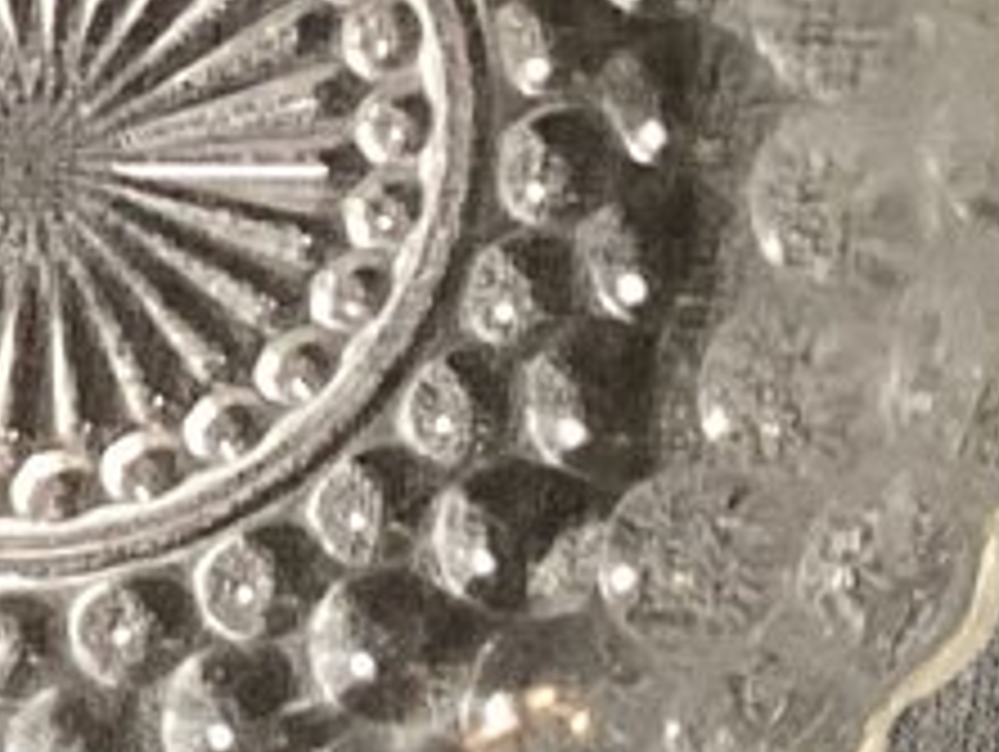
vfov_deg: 6.9
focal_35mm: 211
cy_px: -520
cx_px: -1730
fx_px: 6096
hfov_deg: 8.3
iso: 160
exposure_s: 1/60
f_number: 2.4
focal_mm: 3.3
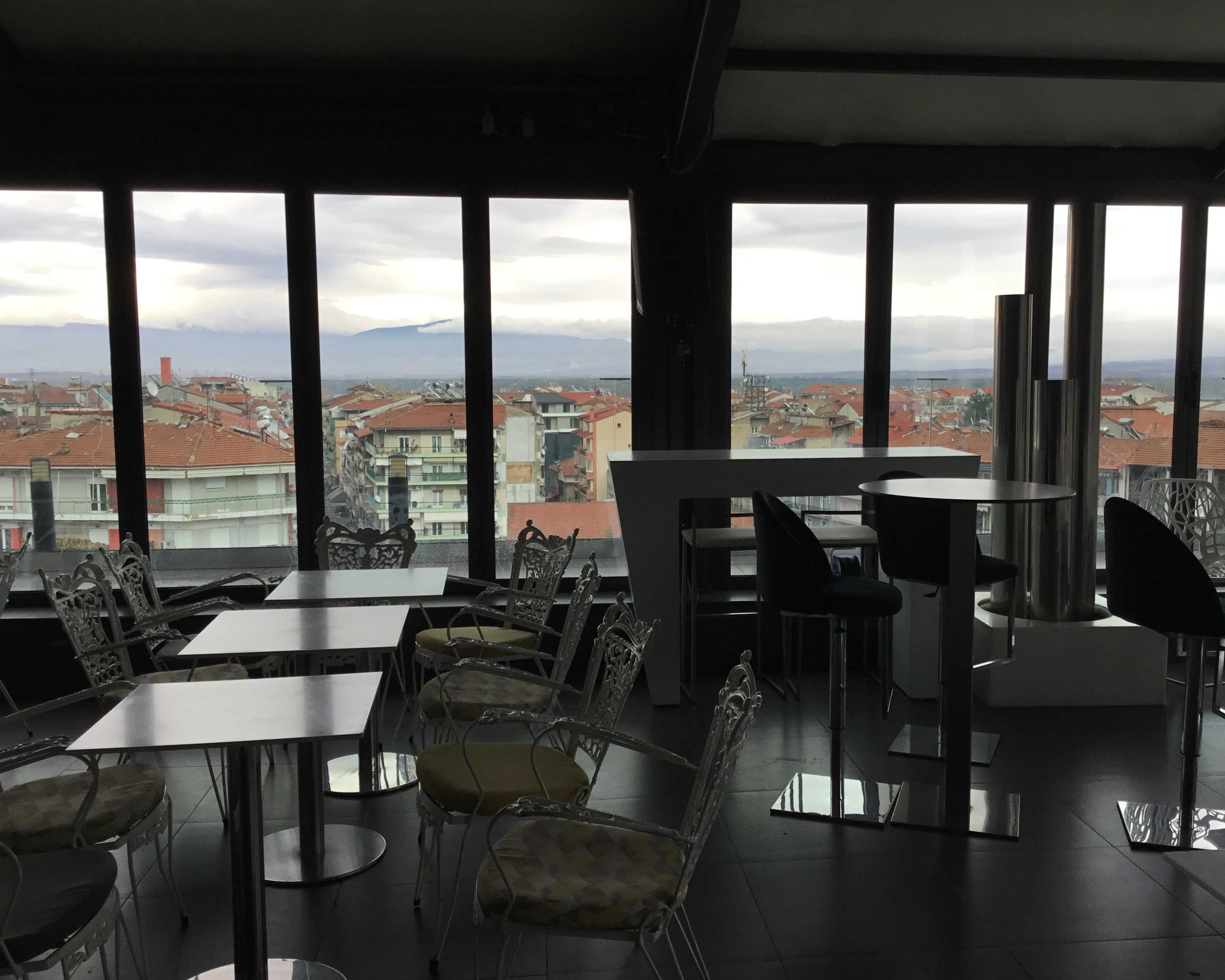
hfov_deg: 54.2
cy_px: 491
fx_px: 1196
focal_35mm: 33
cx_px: 658
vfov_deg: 44.5
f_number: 2.4
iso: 25
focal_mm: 3.3
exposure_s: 1/169
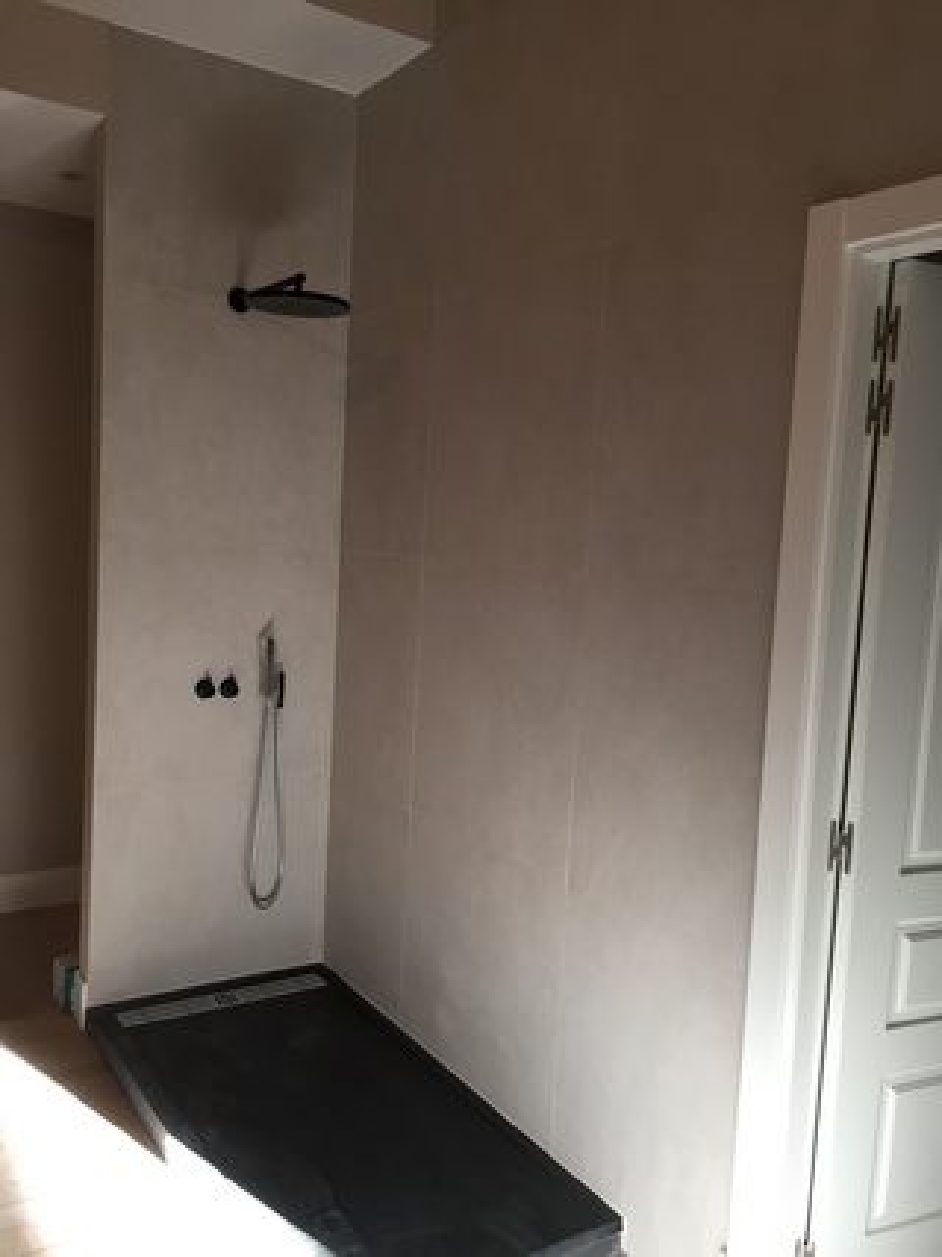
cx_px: 471
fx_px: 1053
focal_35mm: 29
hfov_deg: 48.2
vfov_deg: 61.7
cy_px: 628
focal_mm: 4.15
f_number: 2.2
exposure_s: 1/33
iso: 40
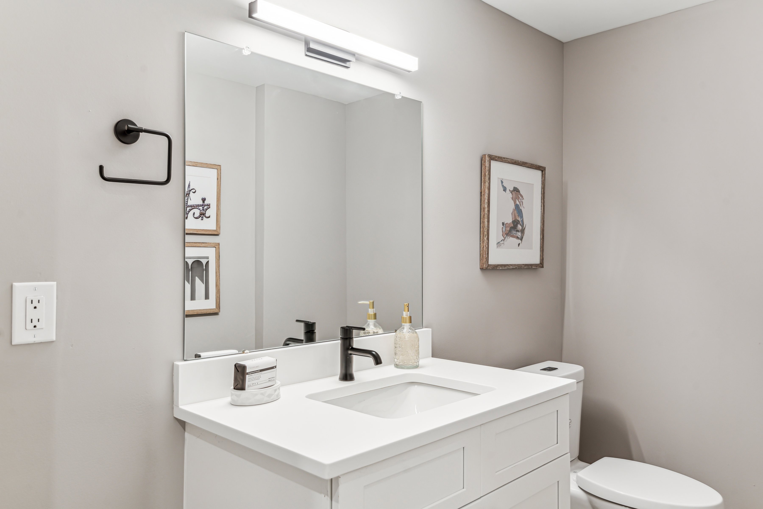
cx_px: 382
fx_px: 551
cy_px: 254
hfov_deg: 69.4
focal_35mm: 26
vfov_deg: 49.6
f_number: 8
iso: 250
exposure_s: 1/2.5
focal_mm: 26
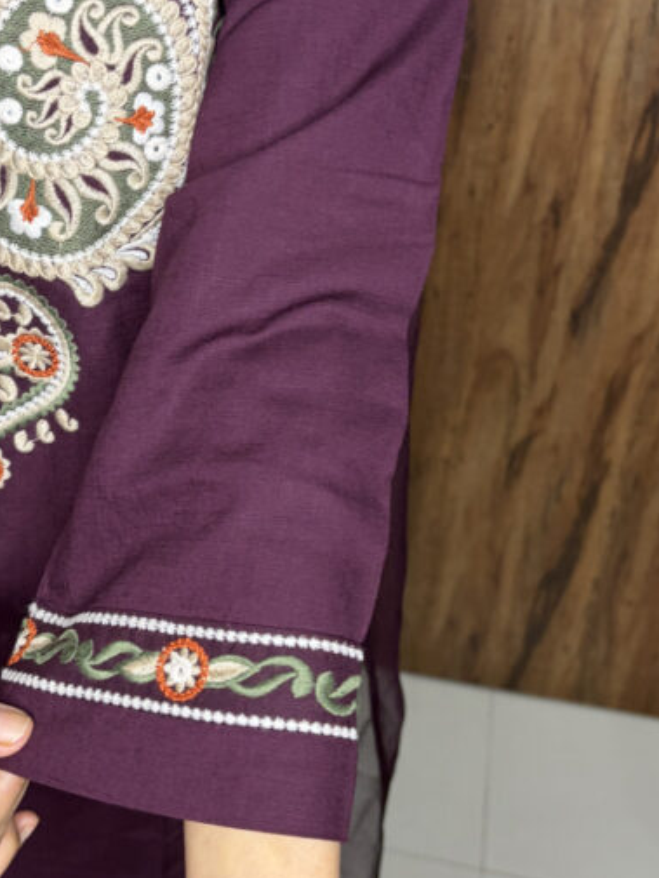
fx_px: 1218
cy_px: 406
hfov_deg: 30.0
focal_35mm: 48
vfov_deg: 39.6
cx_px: 200
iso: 125
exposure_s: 1/50
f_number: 1.6
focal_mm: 5.96
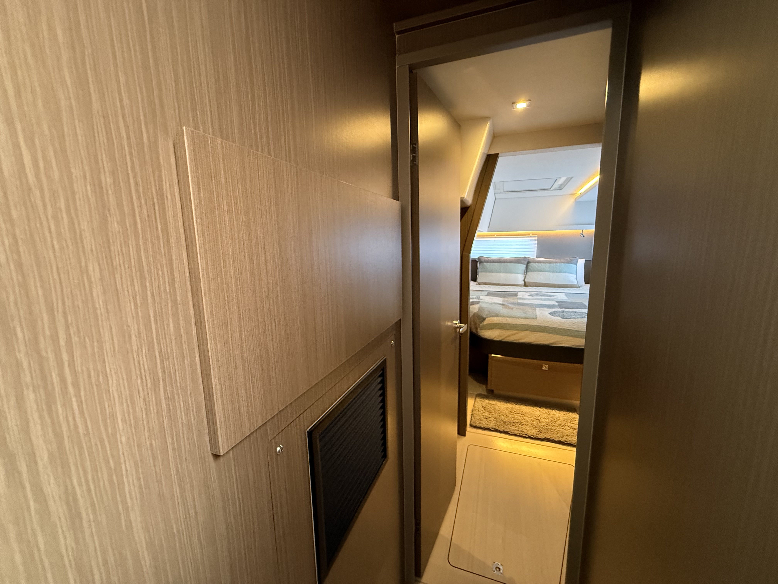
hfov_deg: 102.1
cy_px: 292
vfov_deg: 85.7
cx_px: 389
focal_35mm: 14
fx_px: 315
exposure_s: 1/52
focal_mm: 2.22
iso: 640
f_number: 2.2
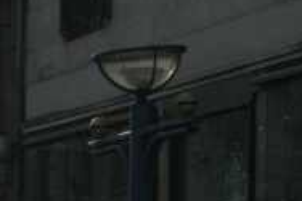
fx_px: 2975
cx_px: -540
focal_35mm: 355
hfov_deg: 5.5
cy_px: 500
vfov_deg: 3.8
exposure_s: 1/1250
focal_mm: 38
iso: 1250
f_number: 9
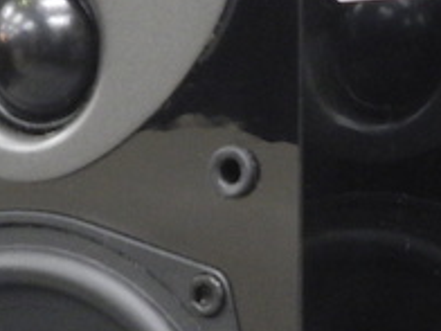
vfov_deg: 2.2
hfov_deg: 3.0
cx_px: 716
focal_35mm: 662
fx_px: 8434
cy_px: 385
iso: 400
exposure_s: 1/7.4
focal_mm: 28.9
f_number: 5
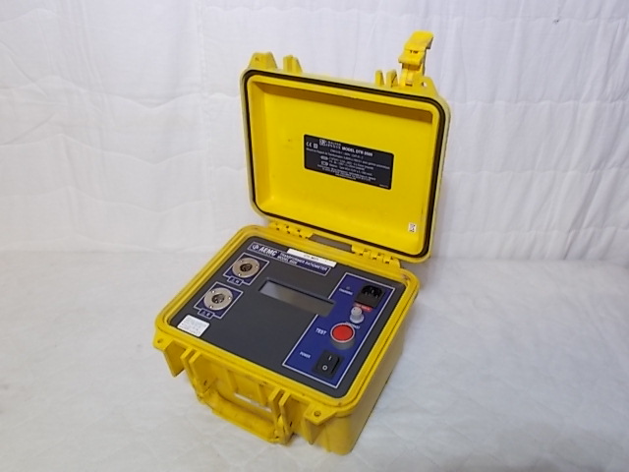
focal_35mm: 30
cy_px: 236
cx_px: 314
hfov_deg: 60.0
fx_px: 545
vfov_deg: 46.8
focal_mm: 5.3
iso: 160
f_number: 3.4
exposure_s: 1/25
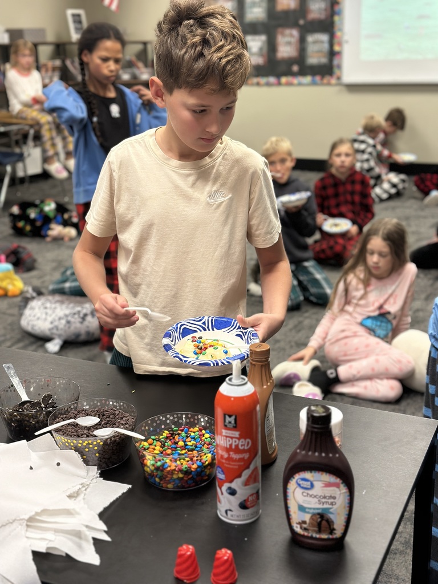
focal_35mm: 48
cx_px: 219
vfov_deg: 39.7
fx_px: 810
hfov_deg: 30.3
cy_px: 292
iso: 160
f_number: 1.78
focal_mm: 6.86
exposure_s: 1/60
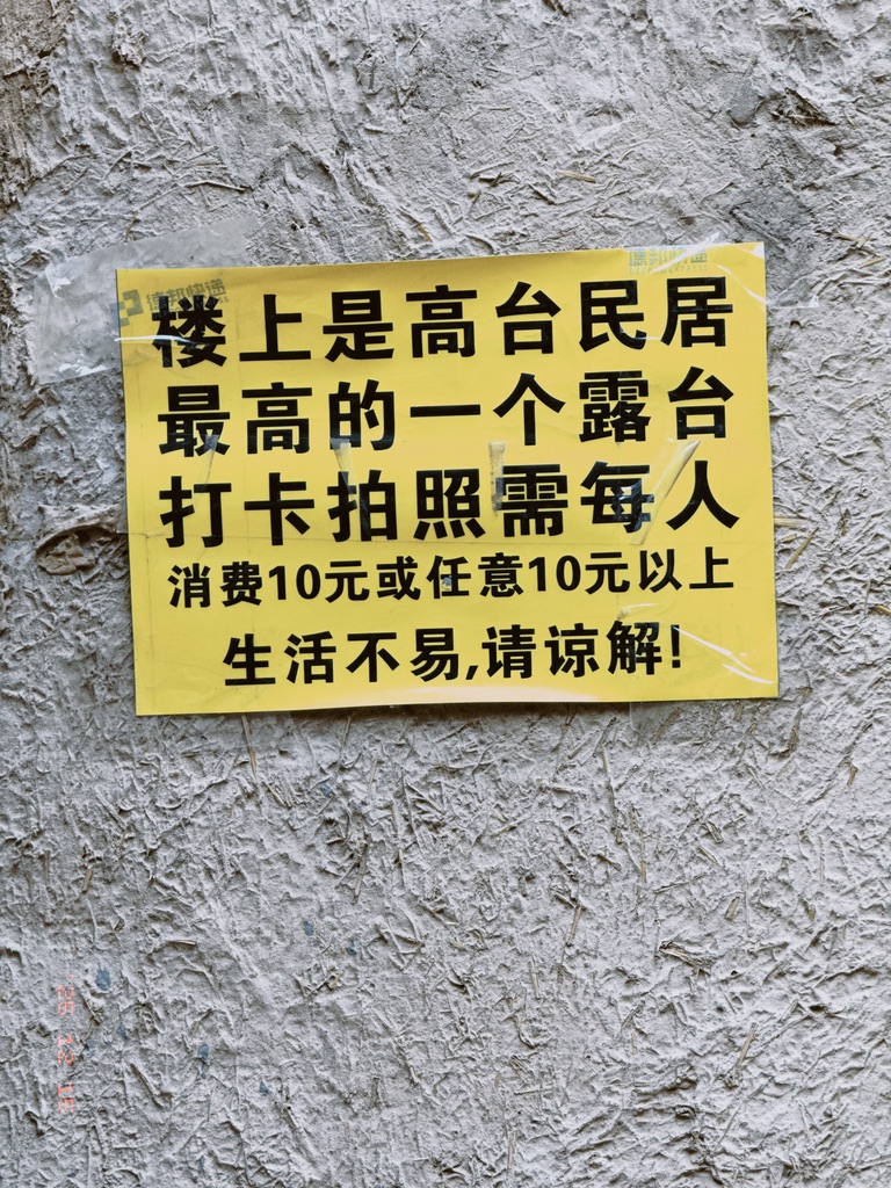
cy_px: 594
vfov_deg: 16.4
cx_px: 446
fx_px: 4118
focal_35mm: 120
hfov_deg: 12.3
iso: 100
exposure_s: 1/121
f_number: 2.8
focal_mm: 15.66
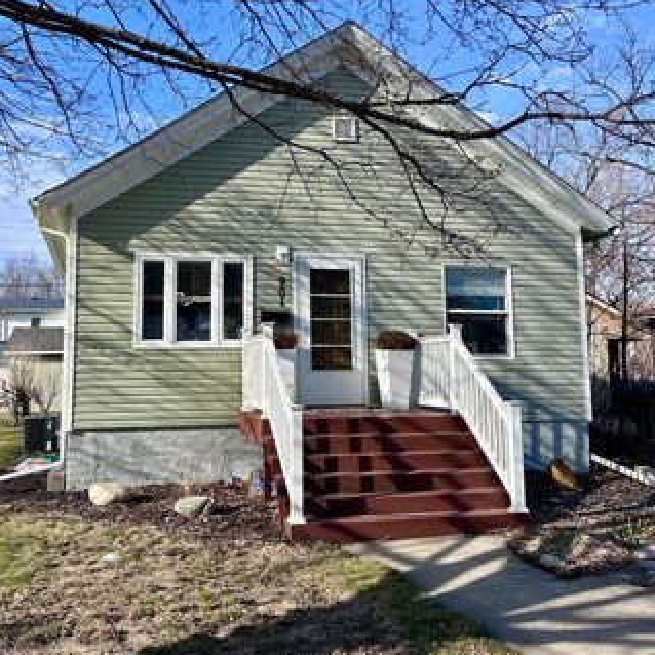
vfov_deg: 45.9
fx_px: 771
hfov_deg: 45.9
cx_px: 281
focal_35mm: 36
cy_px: 282
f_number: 1.5
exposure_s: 1/3257
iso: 50
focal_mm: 5.7
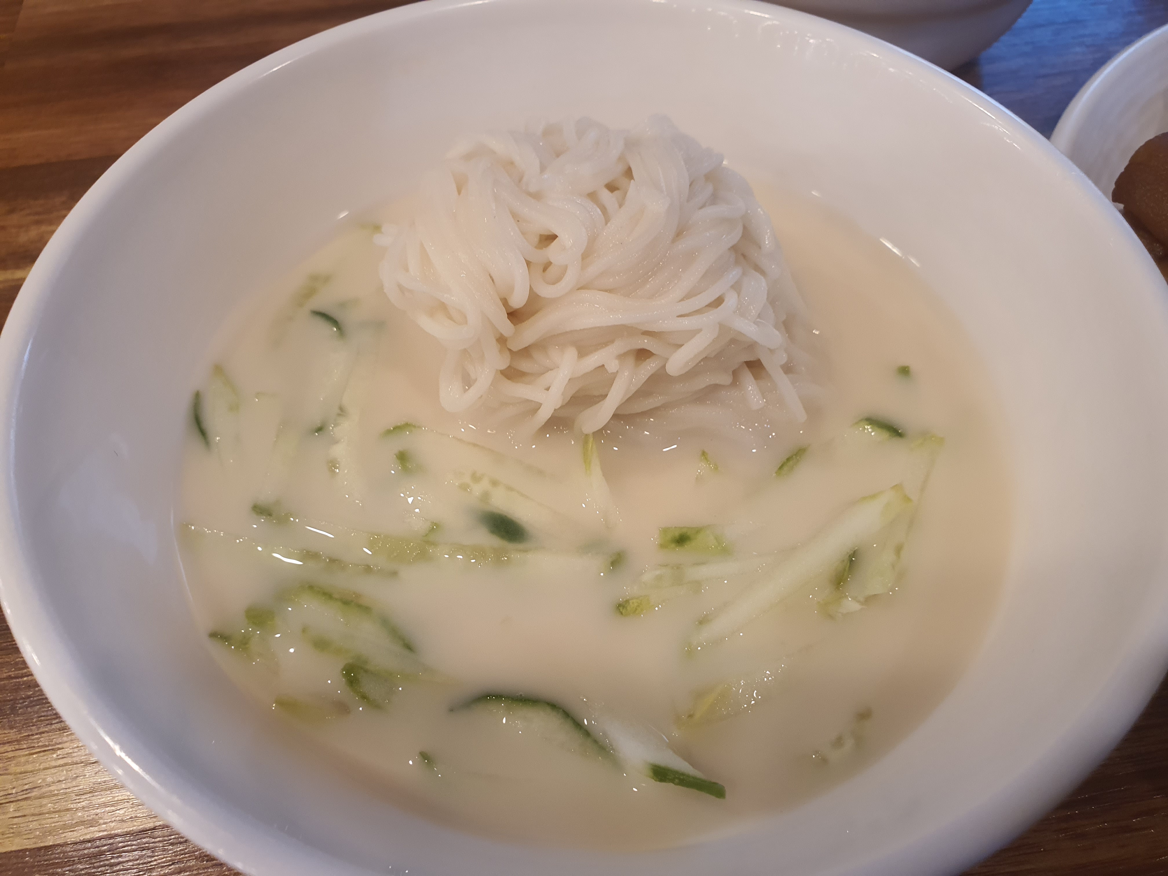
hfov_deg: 67.3
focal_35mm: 26
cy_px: 438
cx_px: 584
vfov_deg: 53.1
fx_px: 877
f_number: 2.4
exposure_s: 1/60
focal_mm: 4.3
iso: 200
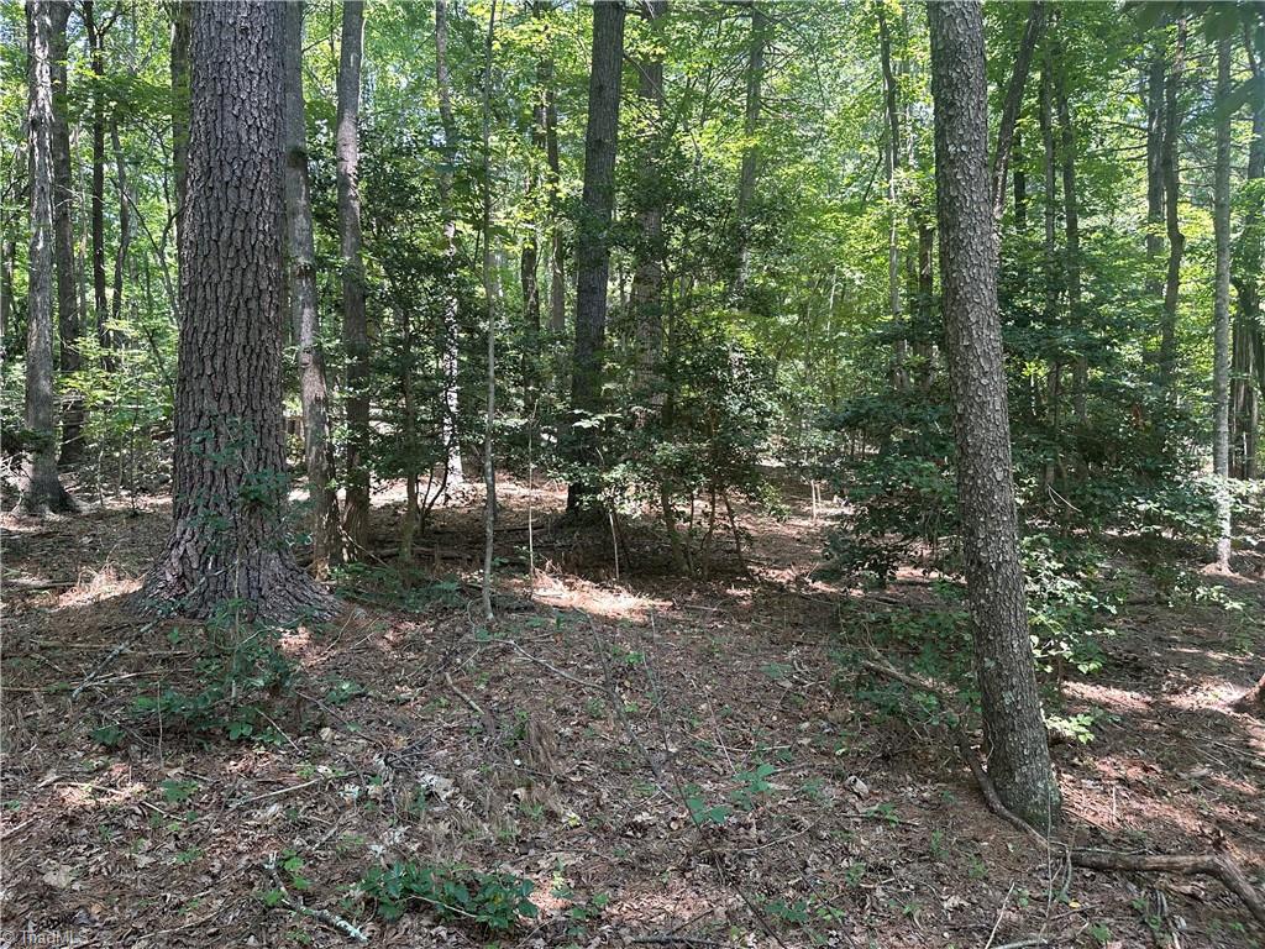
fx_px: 877
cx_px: 632
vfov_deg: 56.8
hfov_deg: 71.6
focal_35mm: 24
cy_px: 474
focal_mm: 6.86
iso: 80
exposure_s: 1/121
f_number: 1.78
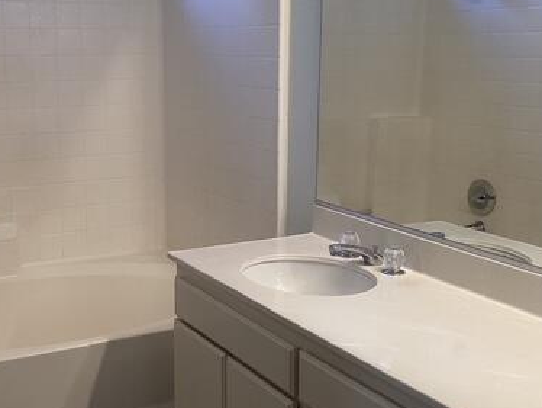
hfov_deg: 35.9
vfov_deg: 27.5
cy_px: 163
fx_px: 830
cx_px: 191
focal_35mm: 53
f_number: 2.4
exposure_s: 1/120
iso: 80
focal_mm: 3.3
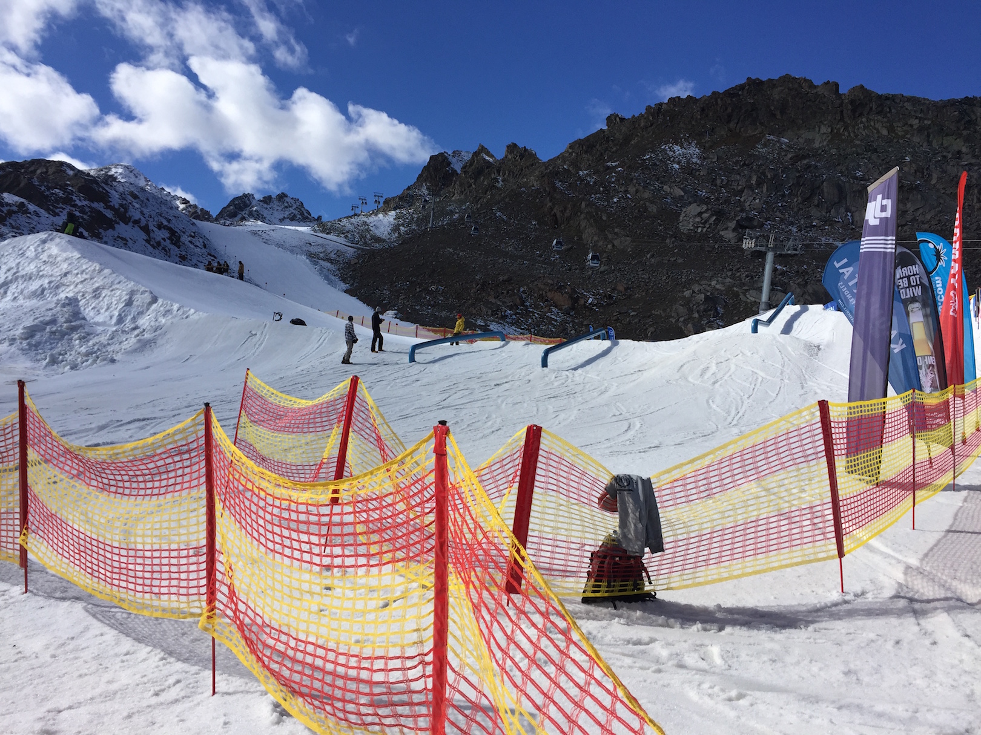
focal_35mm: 29
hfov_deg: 61.7
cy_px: 368
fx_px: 822
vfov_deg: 48.2
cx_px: 490
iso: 32
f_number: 2.2
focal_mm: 4.15
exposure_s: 1/3597
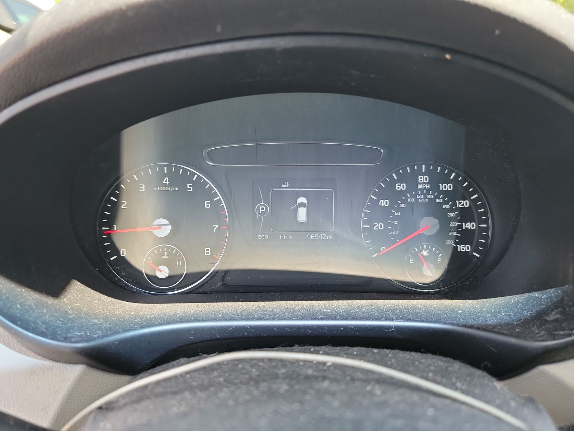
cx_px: 287
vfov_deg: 56.8
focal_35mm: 24
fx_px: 398
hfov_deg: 71.6
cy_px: 216
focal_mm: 6.7
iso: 160
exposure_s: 1/59
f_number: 1.8
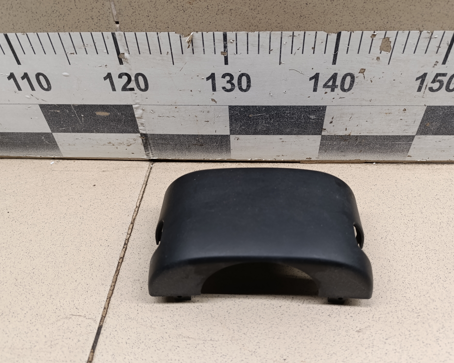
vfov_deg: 54.9
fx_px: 349
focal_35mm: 26
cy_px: 195
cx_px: 239
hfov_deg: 66.0
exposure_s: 1/100
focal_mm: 6.14
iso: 500
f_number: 1.6
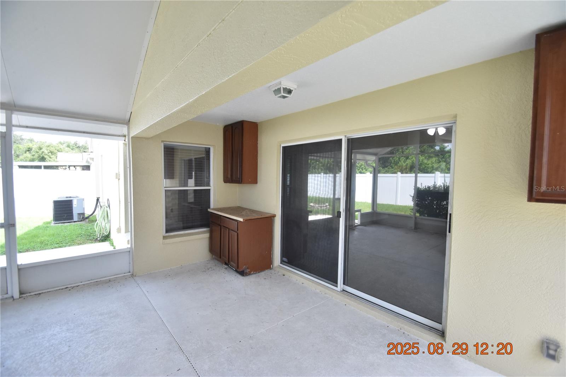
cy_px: 188
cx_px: 283
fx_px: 236
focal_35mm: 15
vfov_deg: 77.3
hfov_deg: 100.4
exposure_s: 1/500
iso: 800
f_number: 3.5
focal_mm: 10
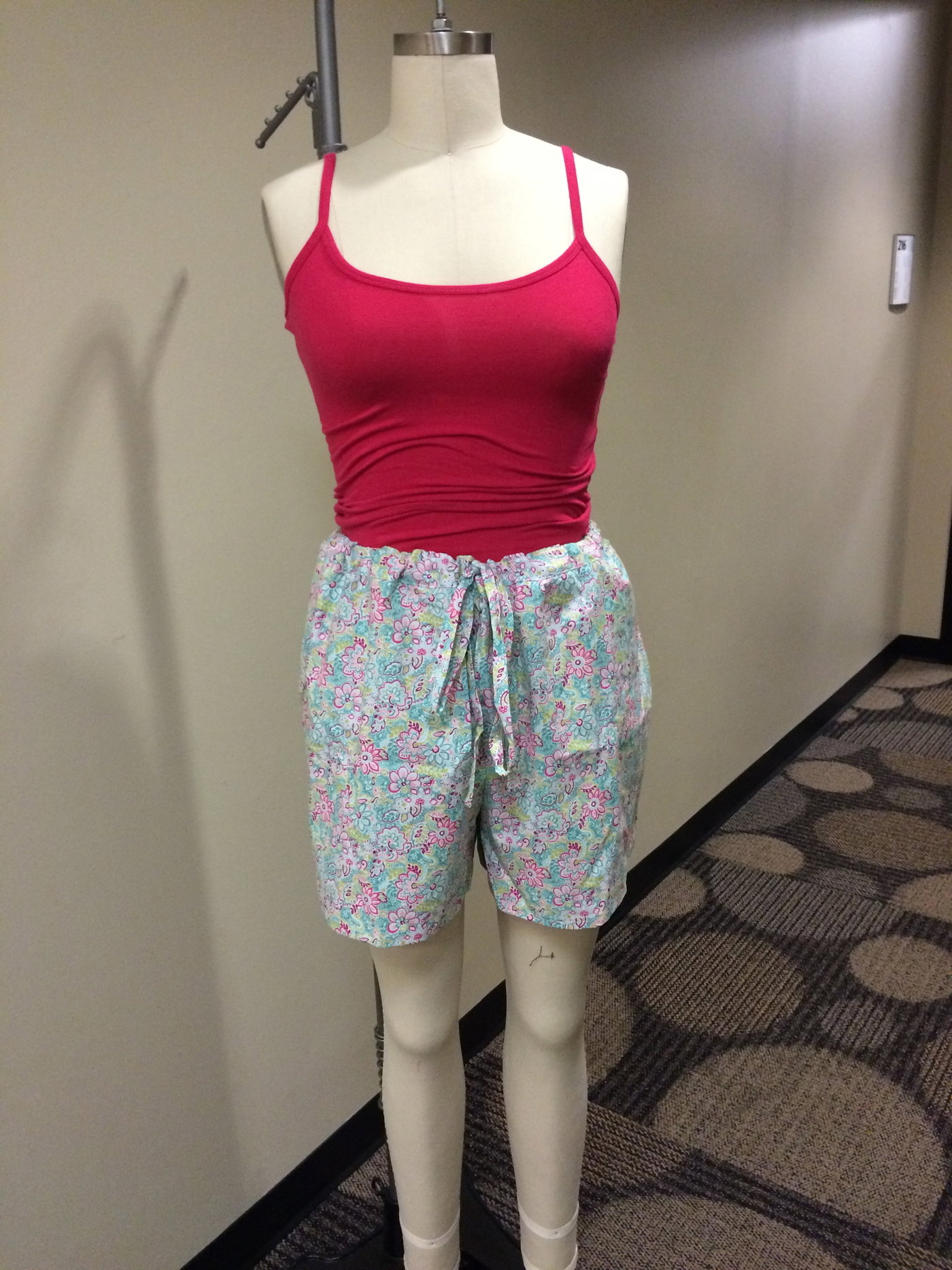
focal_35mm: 29
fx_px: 1064
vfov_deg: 61.7
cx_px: 476
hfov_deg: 48.2
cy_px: 635
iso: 200
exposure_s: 1/30
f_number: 2.2
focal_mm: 4.15
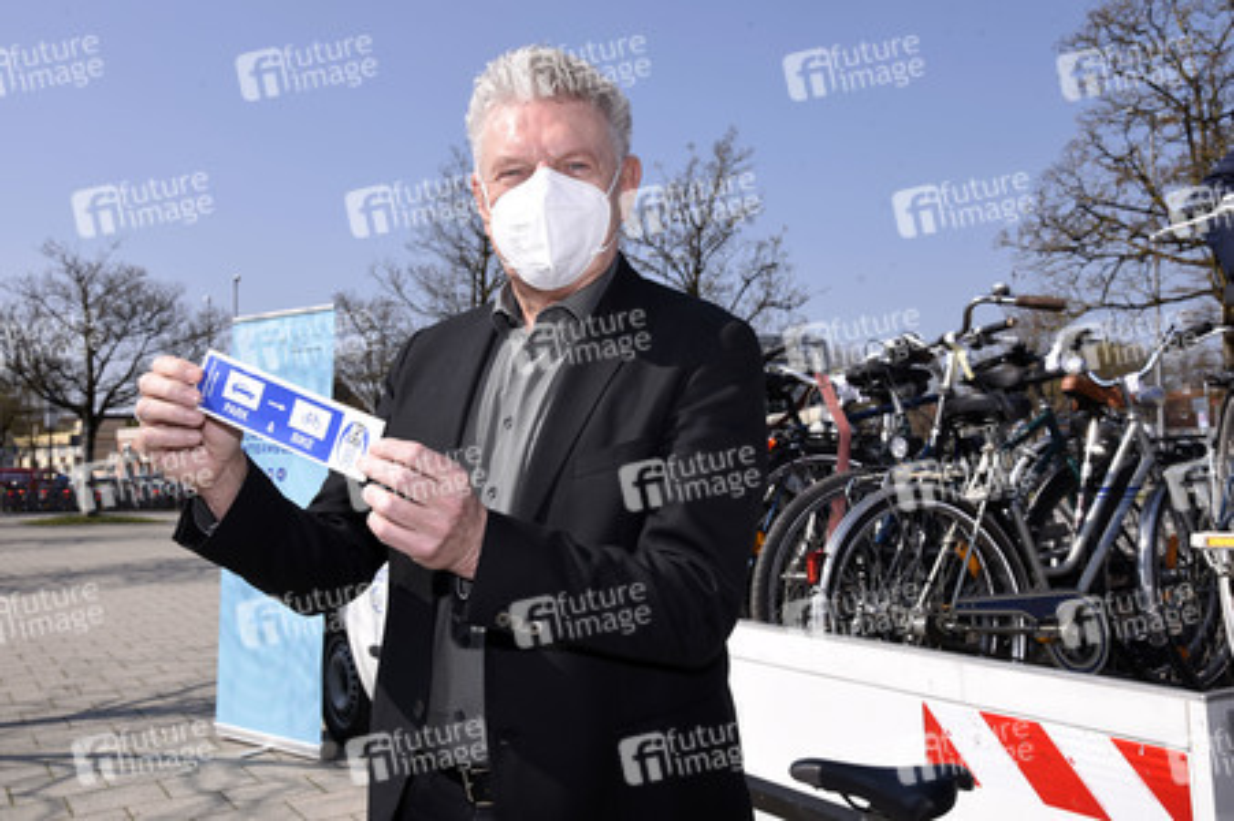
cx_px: 617
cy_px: 410
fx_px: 1302
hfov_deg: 50.7
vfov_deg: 35.0
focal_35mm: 38
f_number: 10
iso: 125
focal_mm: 38
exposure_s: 1/160
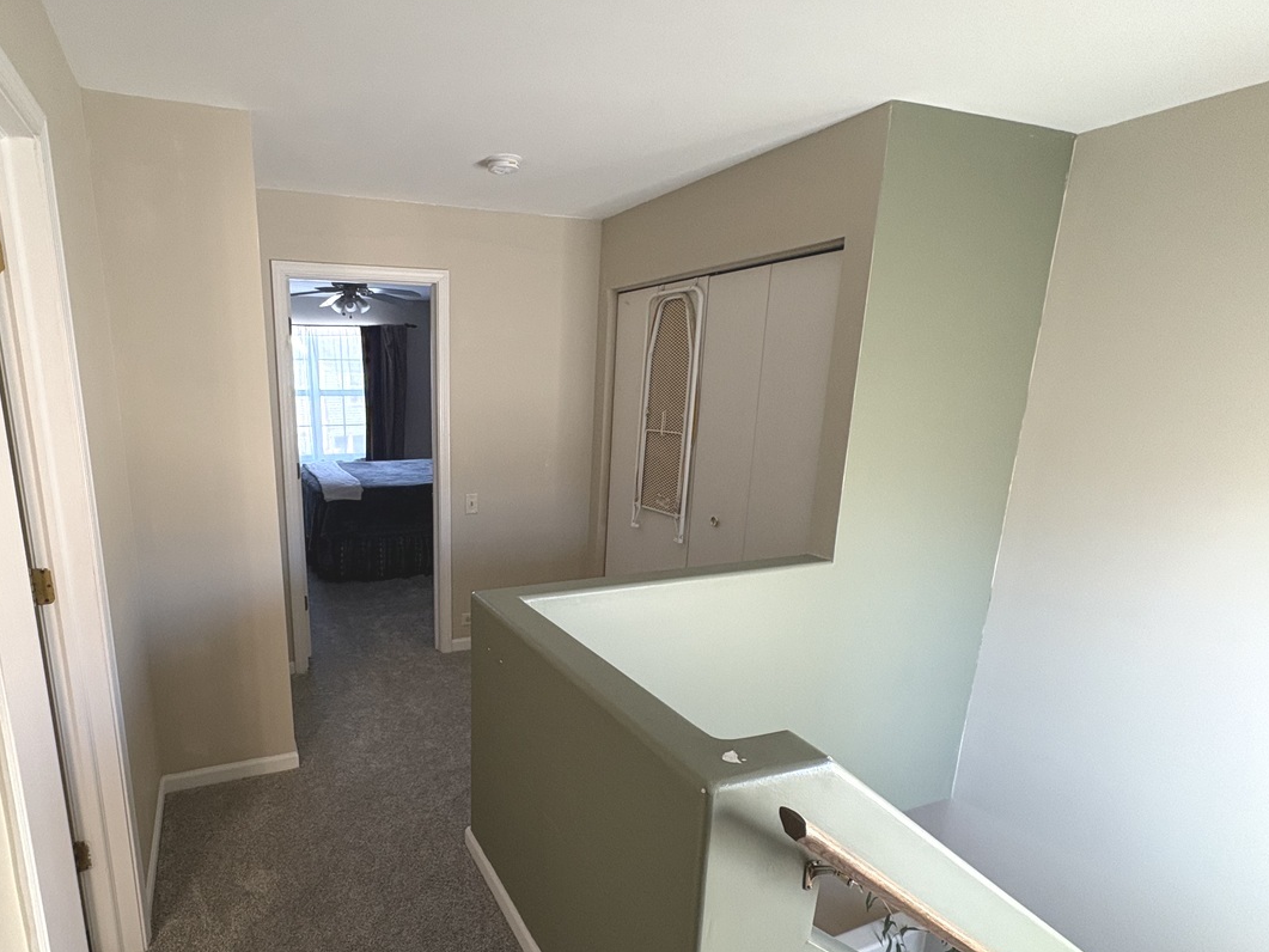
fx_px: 697
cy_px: 537
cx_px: 471
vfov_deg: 68.4
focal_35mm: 19
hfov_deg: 82.9
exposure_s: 1/60
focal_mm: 2.22
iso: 320
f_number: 2.2
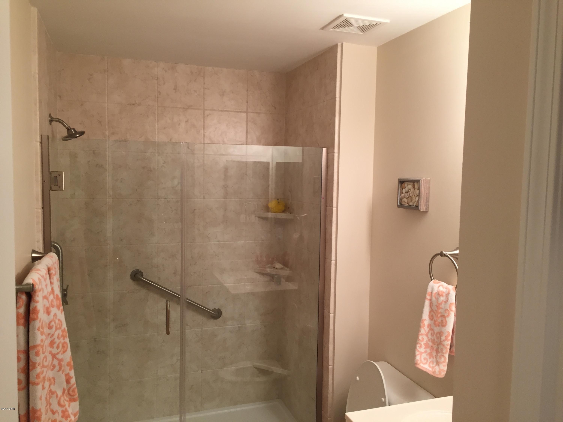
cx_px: 282
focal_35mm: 29
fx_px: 472
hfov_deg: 61.7
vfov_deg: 48.2
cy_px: 211
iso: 64
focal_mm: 4.15
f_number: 2.2
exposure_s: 1/30
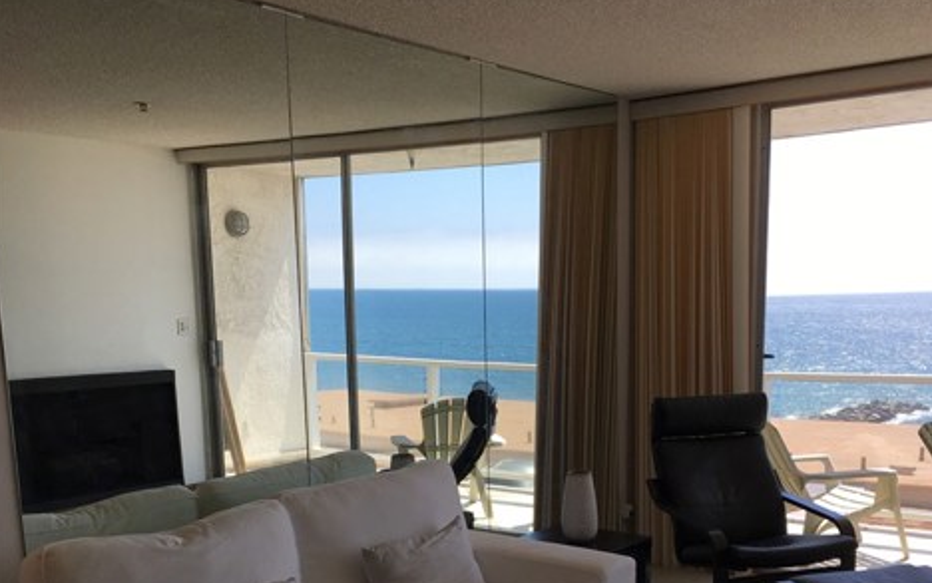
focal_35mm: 42
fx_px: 1067
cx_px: 470
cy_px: 499
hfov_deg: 47.2
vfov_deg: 29.6
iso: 25
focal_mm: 4.15
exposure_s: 1/699
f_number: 2.2
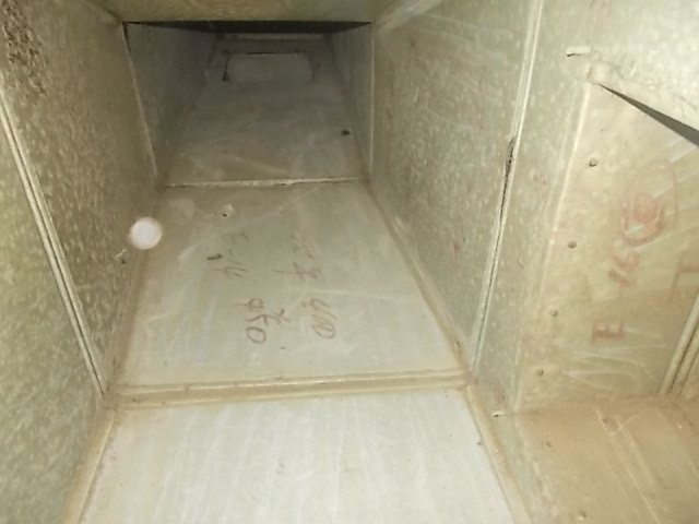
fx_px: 525
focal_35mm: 26
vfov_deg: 53.1
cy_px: 262
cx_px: 350
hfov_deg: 67.3
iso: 200
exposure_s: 1/25
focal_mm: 4.6
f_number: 3.2
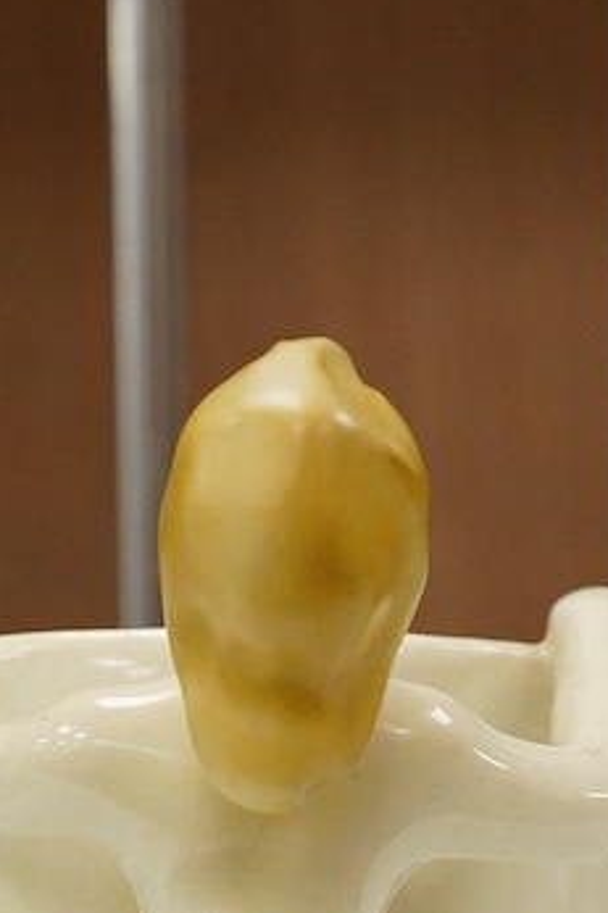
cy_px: 1212
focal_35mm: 146
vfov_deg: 13.5
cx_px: 176
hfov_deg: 9.4
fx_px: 3702
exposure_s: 1/200
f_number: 11
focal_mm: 30
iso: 3200
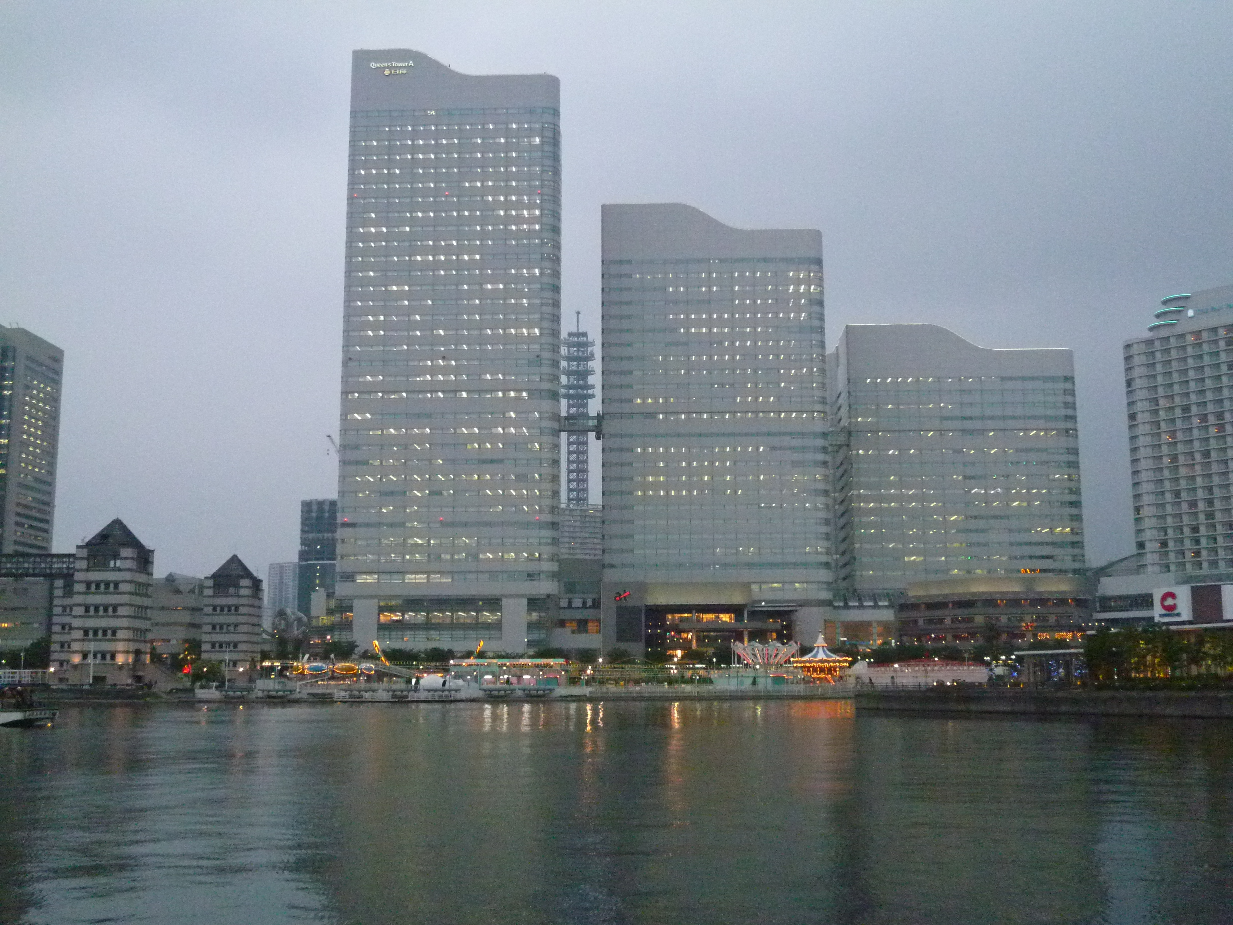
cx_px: 616
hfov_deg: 50.1
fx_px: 1318
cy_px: 462
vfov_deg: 38.7
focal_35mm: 37
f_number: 3.1
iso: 800
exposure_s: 1/125
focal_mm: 6.5
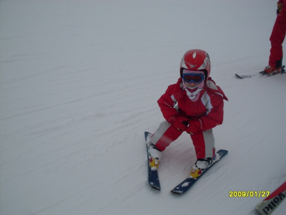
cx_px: 143
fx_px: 314
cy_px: 108
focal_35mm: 38
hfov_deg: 49.0
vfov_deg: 37.7
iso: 80
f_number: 8.4
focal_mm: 6.3
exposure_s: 1/250
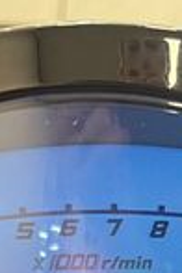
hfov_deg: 11.6
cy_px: 399
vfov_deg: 16.0
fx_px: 895
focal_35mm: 118
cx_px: 58
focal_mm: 5.1
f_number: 1.6
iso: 500
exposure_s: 1/50
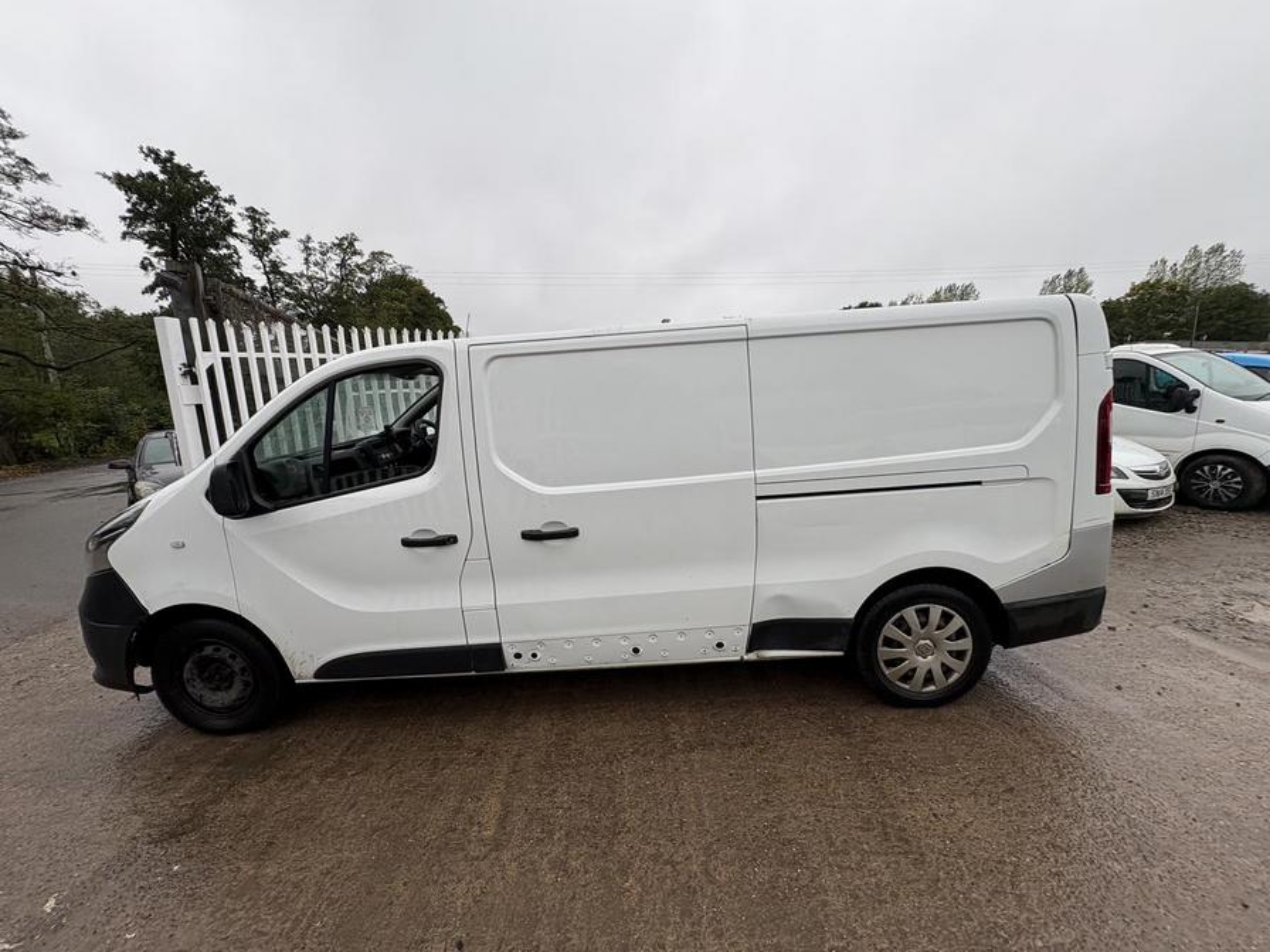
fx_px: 514
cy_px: 476
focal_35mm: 14
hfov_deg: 102.1
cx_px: 635
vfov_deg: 85.7
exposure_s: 1/320
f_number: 2.2
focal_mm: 2.22
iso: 40
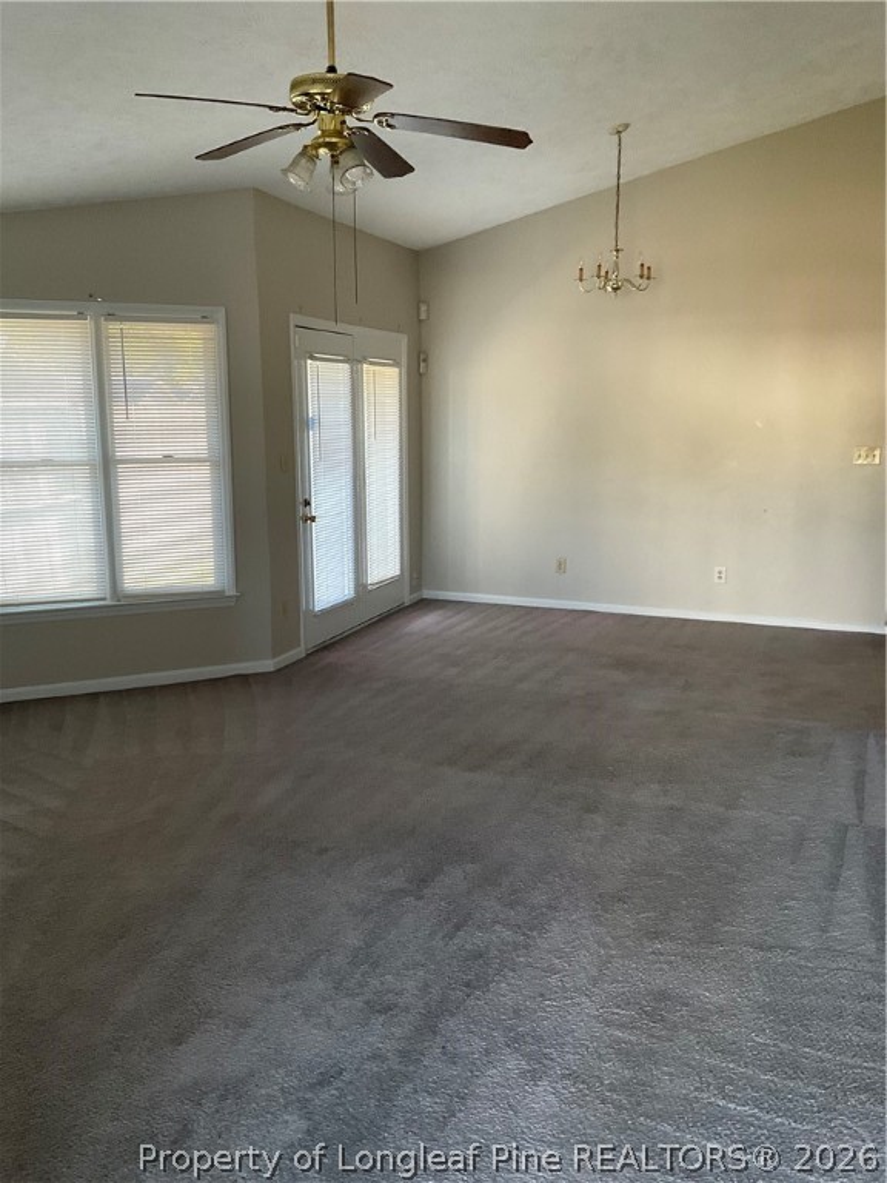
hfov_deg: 48.2
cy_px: 592
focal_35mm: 29
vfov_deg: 61.7
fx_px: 991
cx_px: 444
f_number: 1.8
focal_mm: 3
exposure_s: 1/60
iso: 100
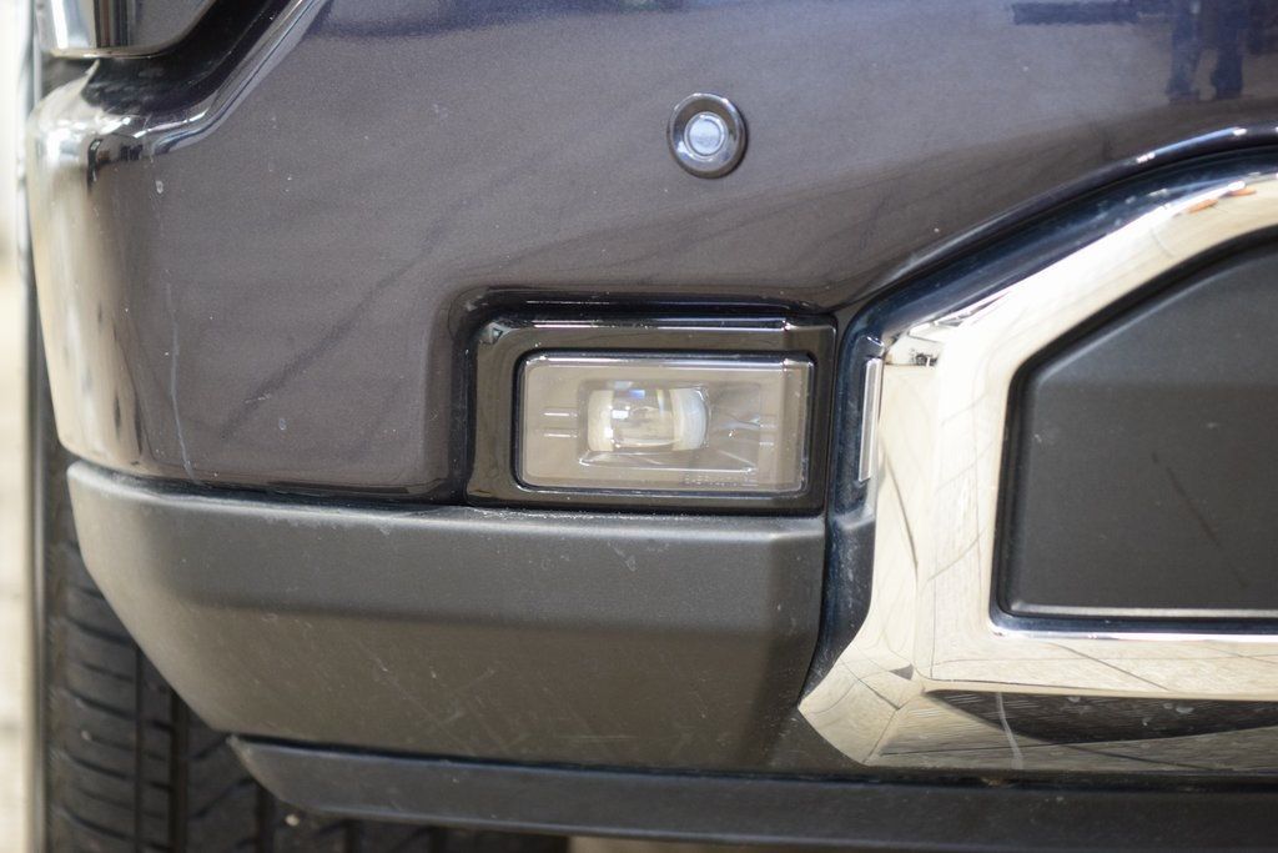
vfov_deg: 13.0
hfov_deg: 19.5
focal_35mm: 105
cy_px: 426
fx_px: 3728
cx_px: 639
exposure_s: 1/40
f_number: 2.8
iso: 1600
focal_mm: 70
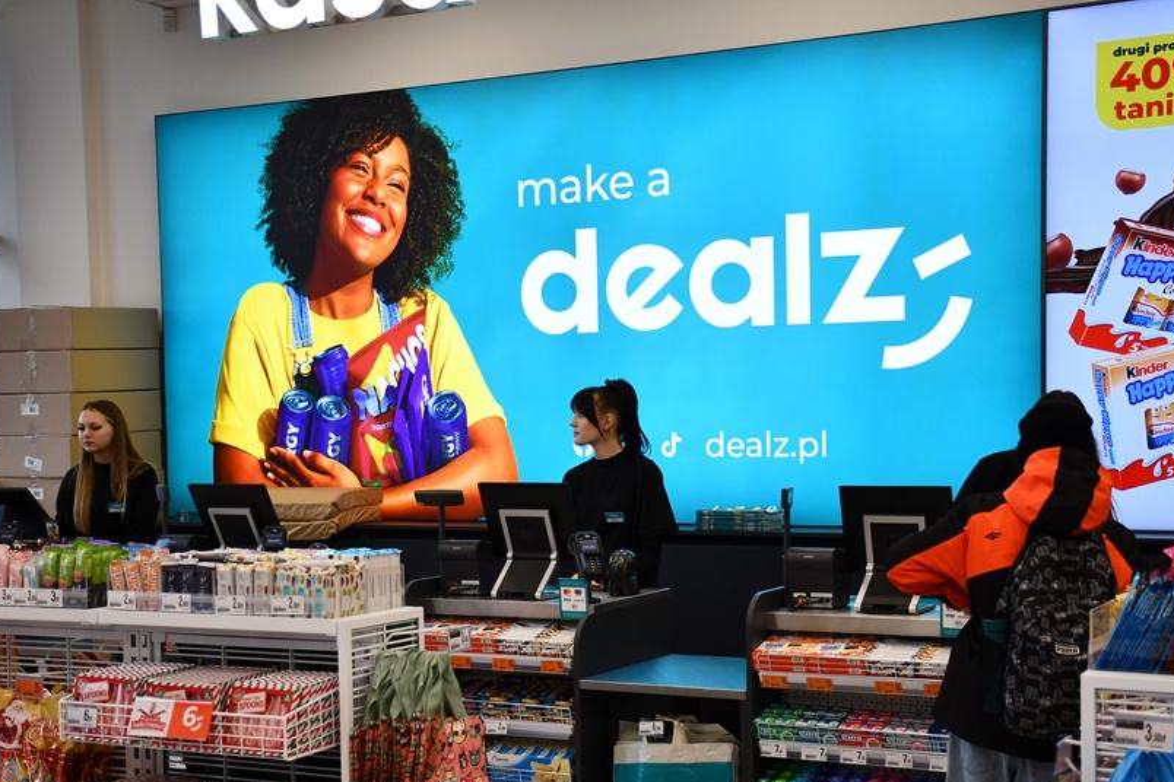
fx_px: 1826
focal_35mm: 56
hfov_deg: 35.6
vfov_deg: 24.1
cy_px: 485
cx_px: 603
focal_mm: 30
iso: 560
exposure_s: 1/250
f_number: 4
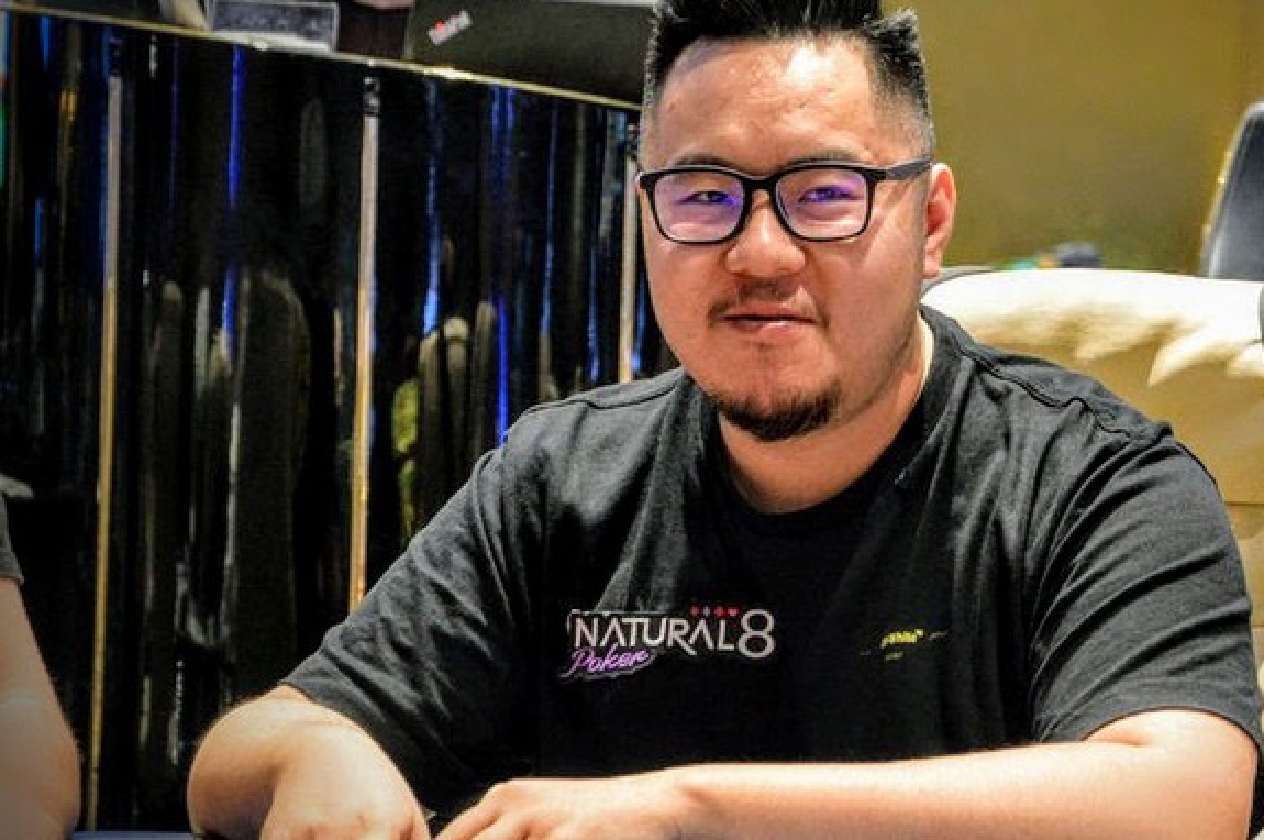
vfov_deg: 8.2
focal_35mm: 167
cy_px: 416
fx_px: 5857
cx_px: 813
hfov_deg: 12.3
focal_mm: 80
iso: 3200
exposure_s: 1/25
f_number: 5.3
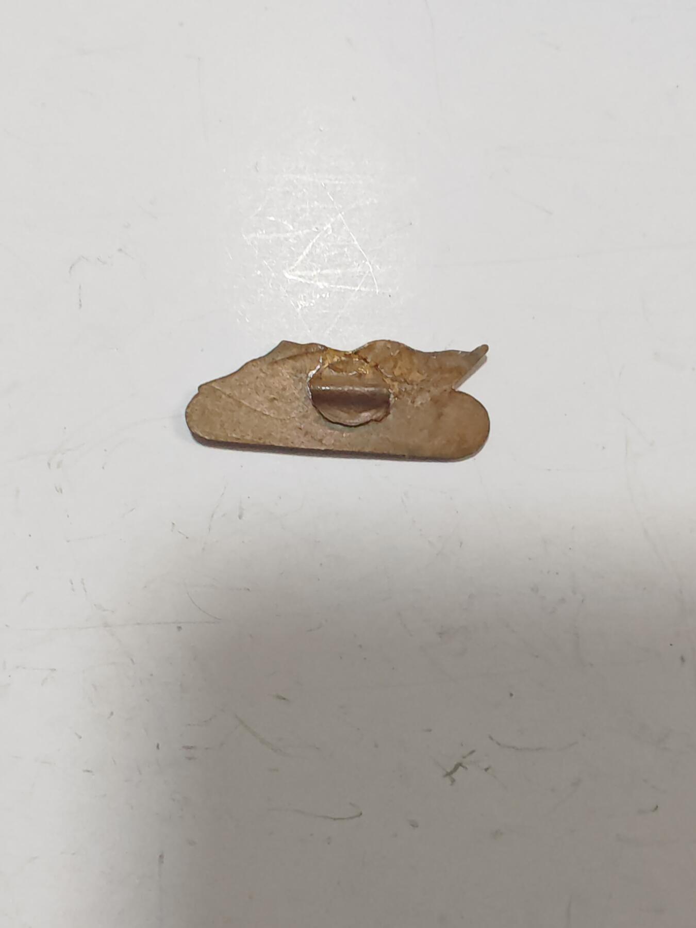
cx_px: 348
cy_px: 464
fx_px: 724
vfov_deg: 65.3
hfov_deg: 51.4
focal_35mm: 27
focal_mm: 1.82
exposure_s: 1/33
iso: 1000
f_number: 2
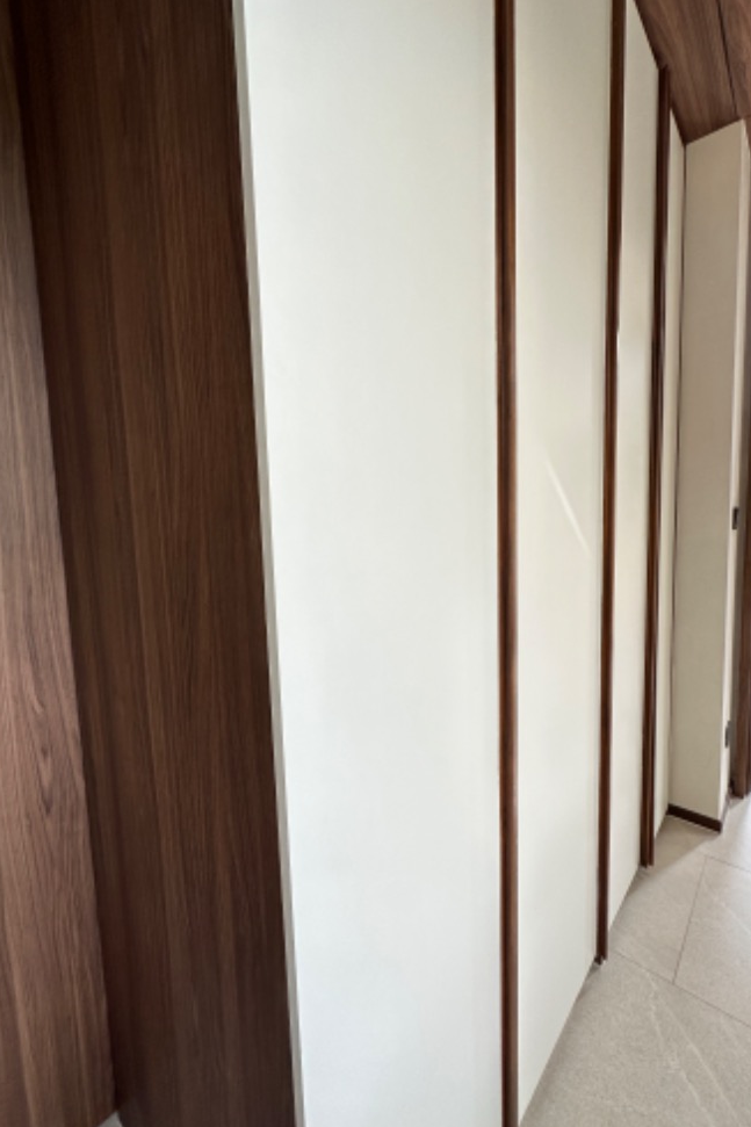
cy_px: 559
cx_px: 405
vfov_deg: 100.4
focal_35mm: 15
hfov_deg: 77.2
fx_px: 470
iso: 64
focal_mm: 2.22
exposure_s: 1/99
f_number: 2.2
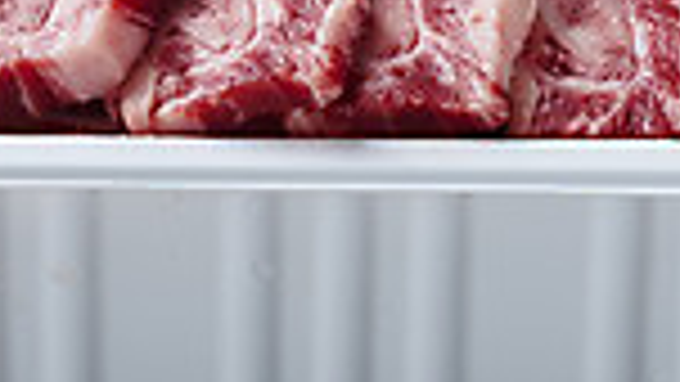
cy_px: -135
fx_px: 7881
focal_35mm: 437
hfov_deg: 4.9
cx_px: 20
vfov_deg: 2.8
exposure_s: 1/125
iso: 100
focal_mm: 105
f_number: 20
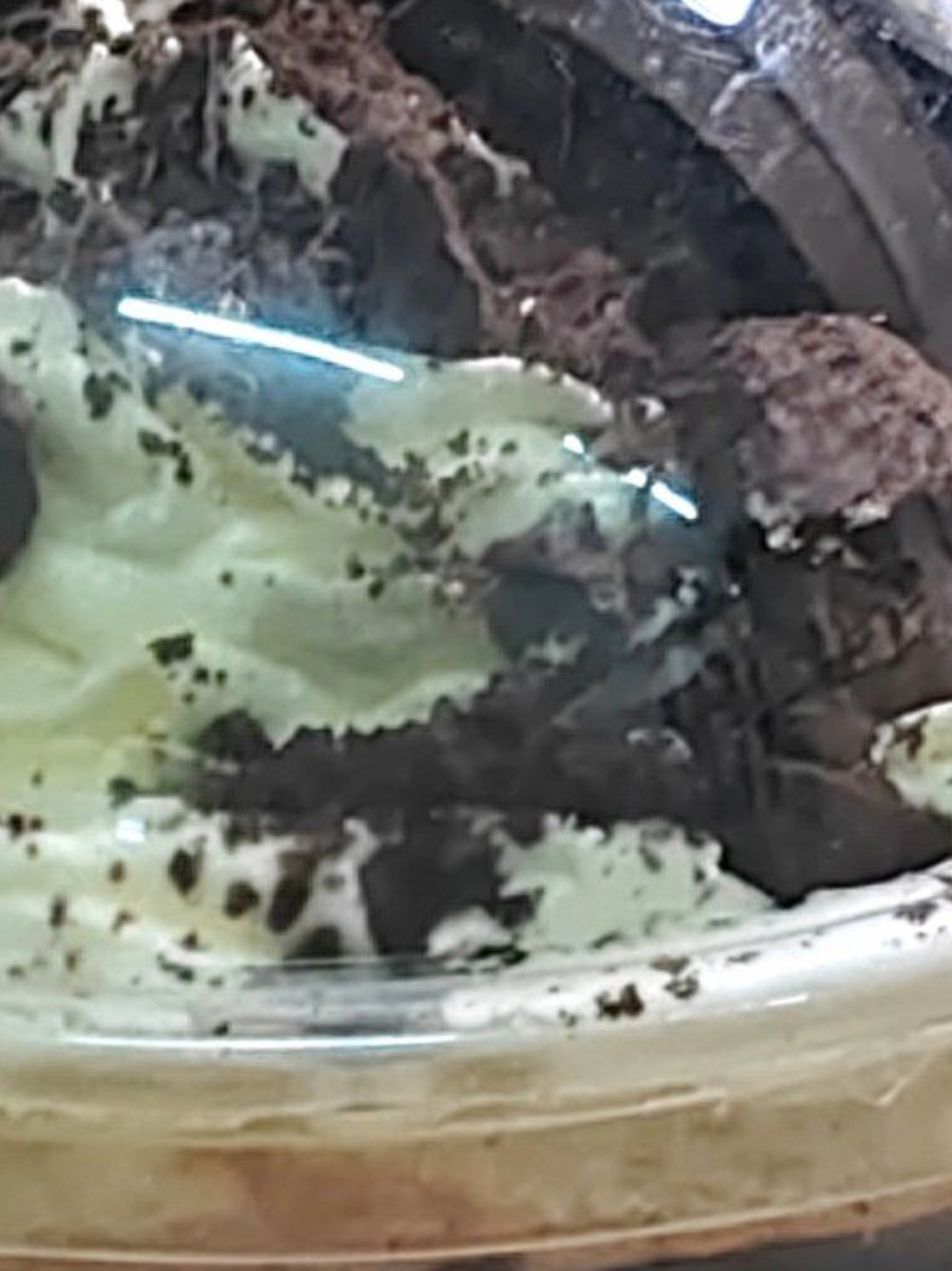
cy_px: 740
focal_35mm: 193
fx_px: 7081
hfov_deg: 7.7
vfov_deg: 10.3
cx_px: 700
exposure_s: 1/100
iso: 1250
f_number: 1.8
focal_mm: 6.14
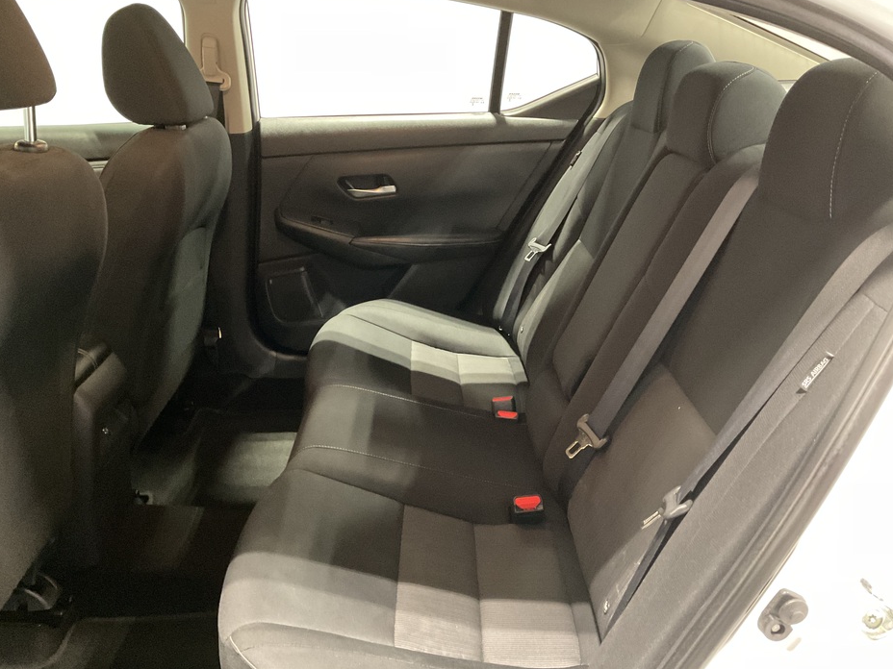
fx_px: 774
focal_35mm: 30
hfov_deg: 60.0
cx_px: 456
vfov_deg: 46.8
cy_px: 332
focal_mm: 3
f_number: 1.8
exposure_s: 1/30
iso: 500
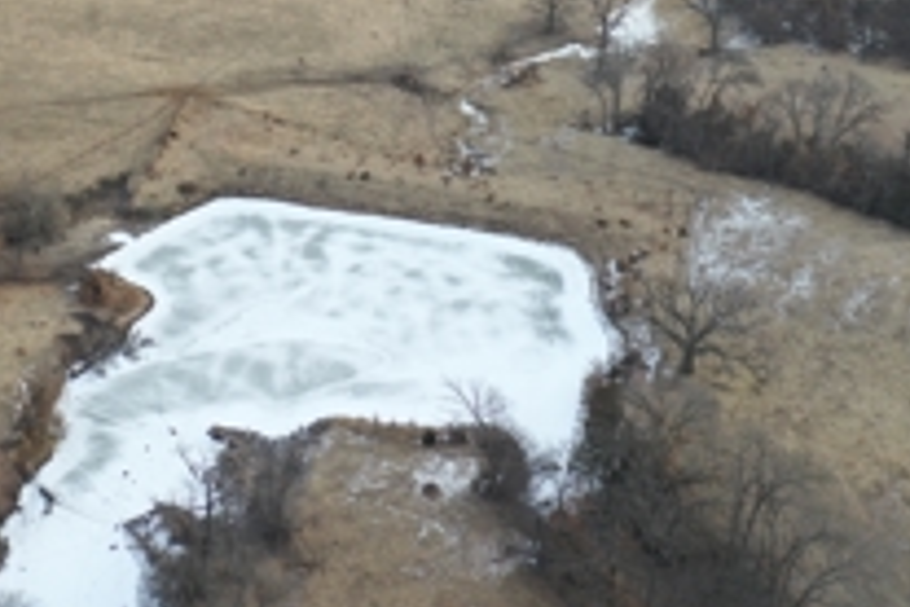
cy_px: -13
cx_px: 202
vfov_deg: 21.4
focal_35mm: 61
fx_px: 1542
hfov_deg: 32.1
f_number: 4
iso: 100
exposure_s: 1/100
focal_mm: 10.26
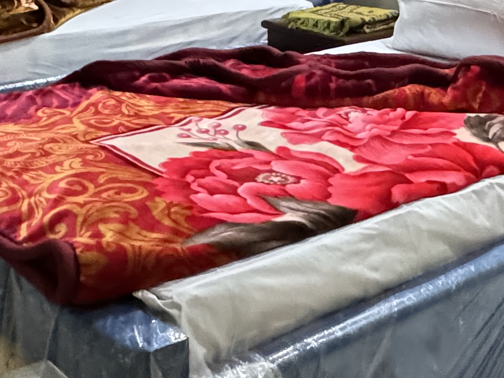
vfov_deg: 22.6
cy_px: 22
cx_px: 172
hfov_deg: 30.5
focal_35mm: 63
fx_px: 917
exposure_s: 1/50
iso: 1250
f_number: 2.2
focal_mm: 2.22
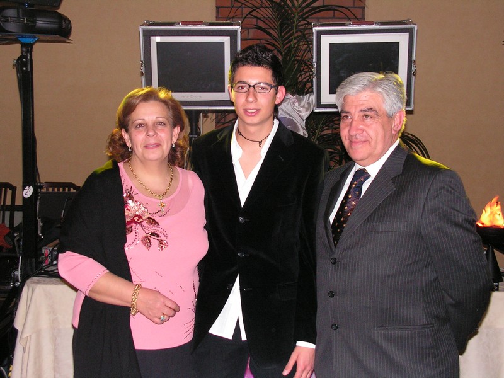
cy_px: 189
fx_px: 743
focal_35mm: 51
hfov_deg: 37.5
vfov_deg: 28.6
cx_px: 252
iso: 200
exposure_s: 1/60
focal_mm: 8.6
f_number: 3.2
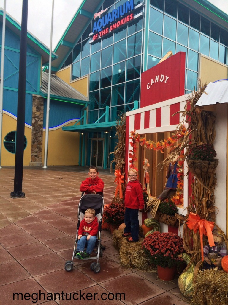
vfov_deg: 60.0
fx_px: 263
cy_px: 152
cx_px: 114
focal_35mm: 30
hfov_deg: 46.8
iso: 32
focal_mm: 4.12
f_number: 2.2
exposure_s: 1/182
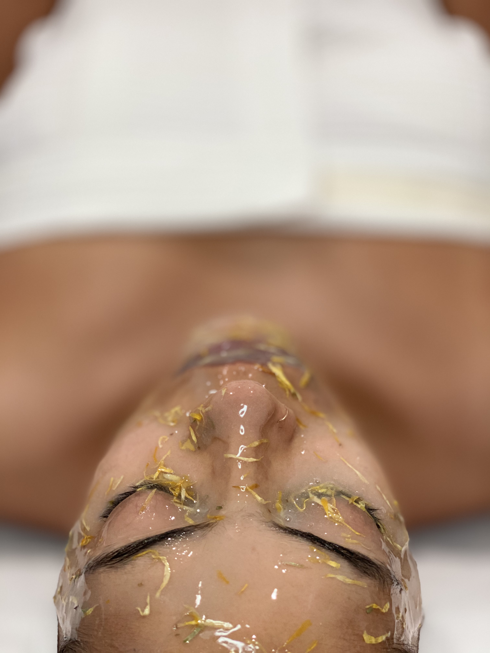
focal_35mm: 52
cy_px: 326
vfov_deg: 36.8
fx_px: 981
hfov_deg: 28.0
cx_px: 245
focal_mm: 6
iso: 160
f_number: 2
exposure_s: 1/120
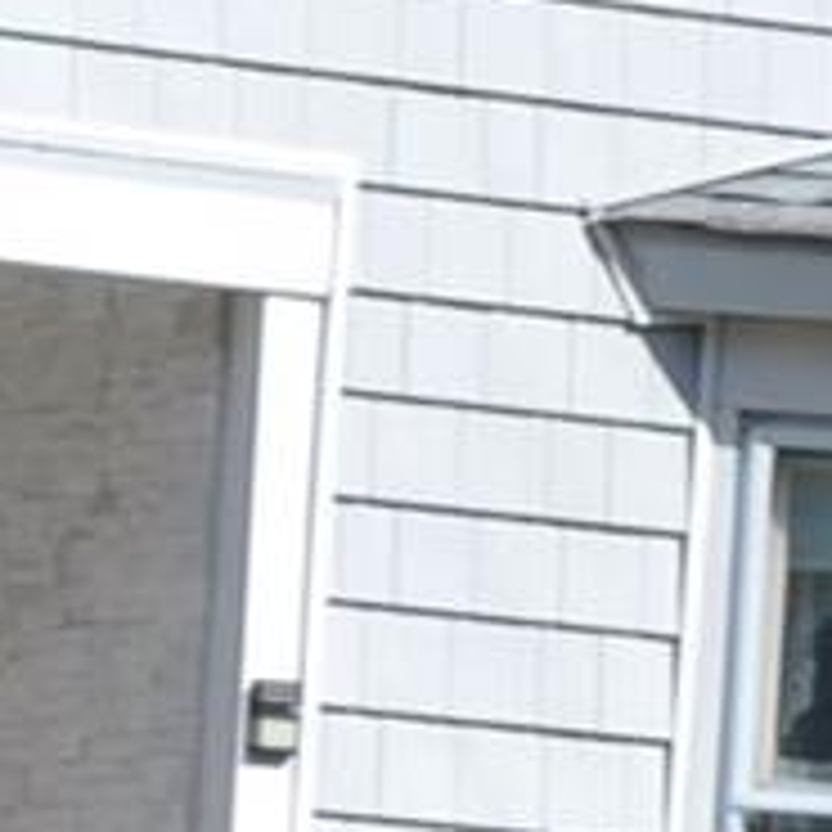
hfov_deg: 4.4
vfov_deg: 4.4
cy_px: 877
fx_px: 10714
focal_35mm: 394
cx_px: -85
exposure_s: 1/400
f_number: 10
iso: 200
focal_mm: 28
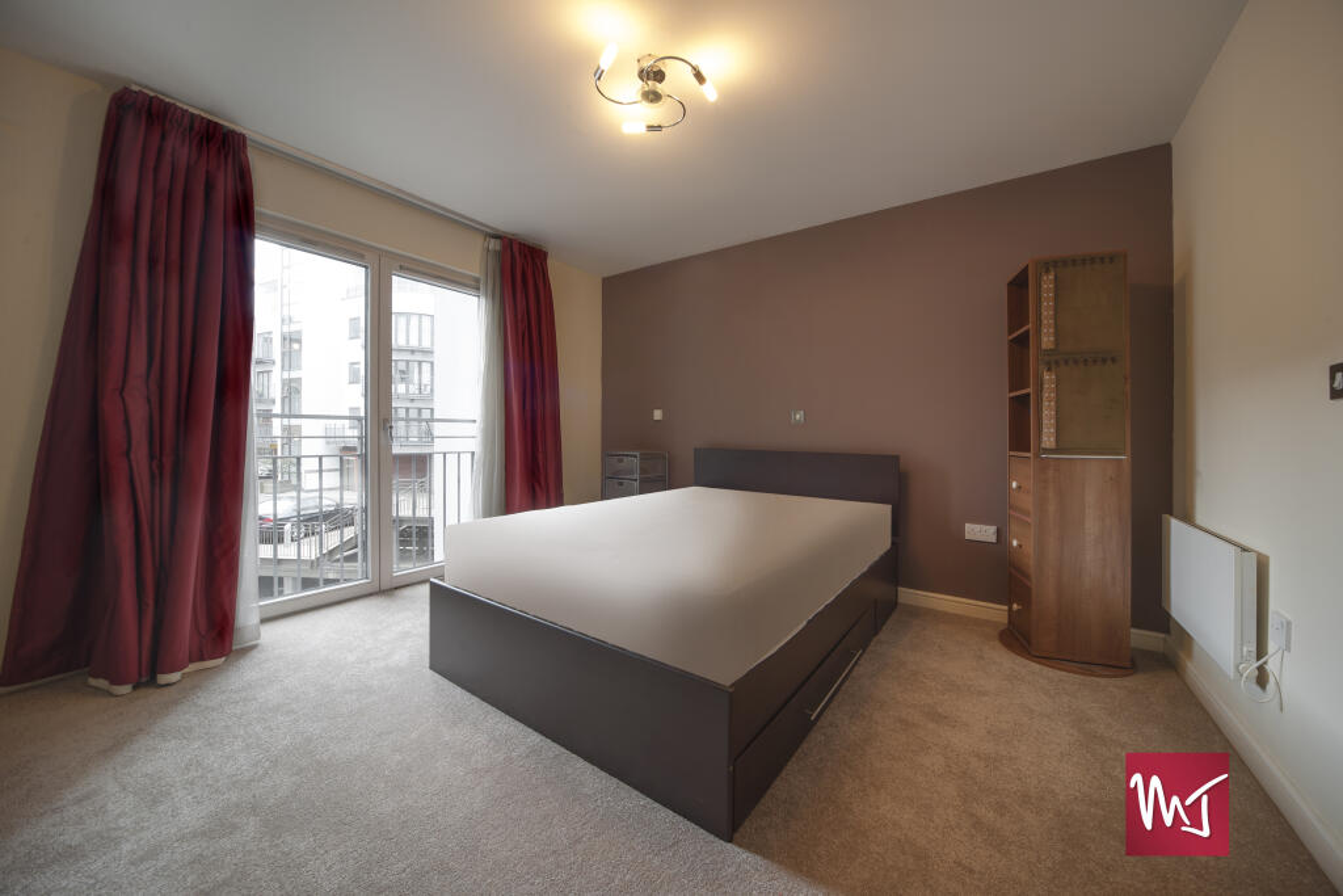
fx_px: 448
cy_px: 448
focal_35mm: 12
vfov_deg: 90.0
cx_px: 672
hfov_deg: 112.6
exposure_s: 1/1.25
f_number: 10
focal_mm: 12
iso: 50
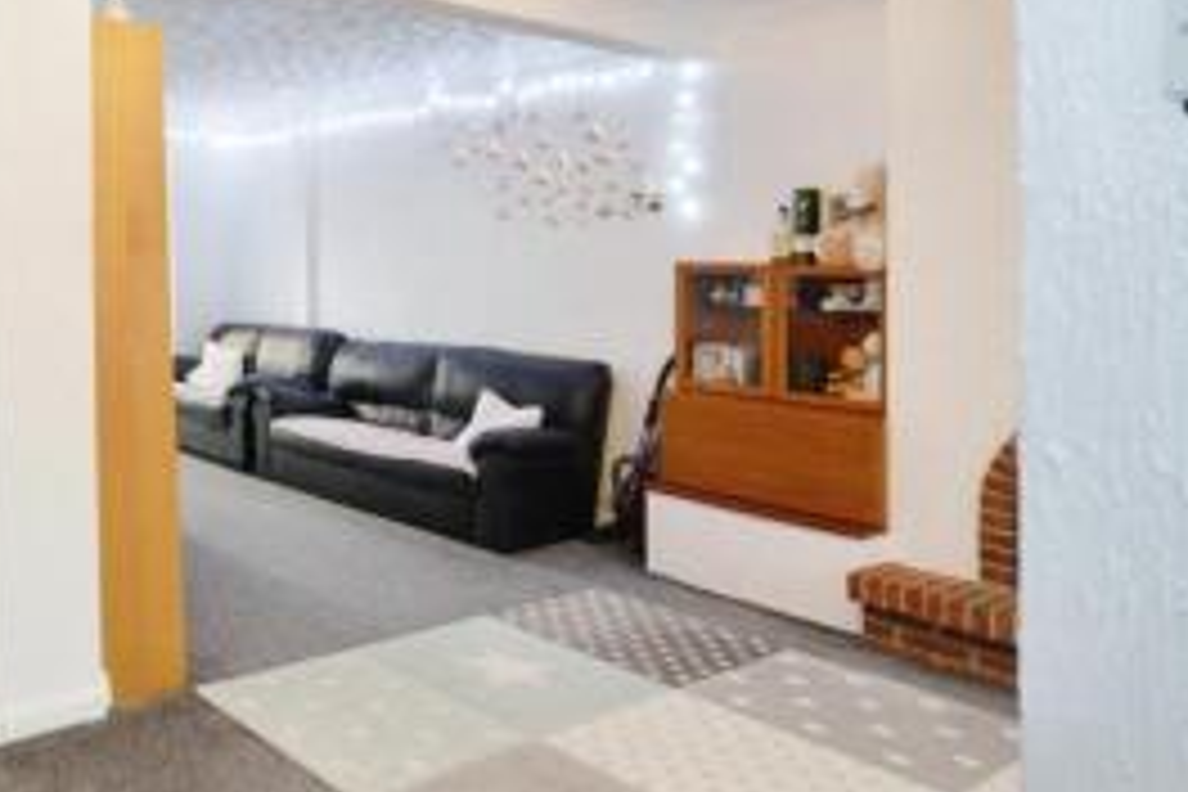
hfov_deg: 59.0
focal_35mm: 27
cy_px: 394
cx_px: 153
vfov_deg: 47.9
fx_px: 891
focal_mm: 10
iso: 1600
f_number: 8
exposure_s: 1/6
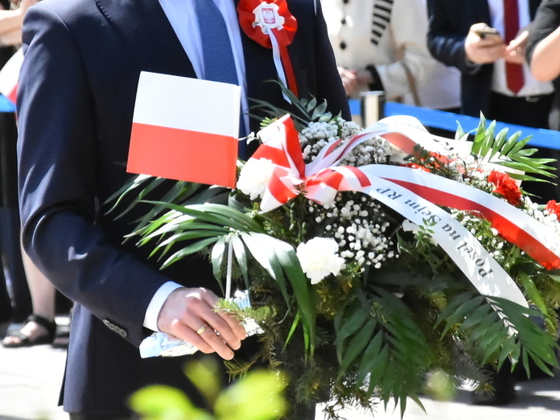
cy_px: 77
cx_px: 193
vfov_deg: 3.4
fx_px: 7011
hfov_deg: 4.6
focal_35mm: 433
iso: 3200
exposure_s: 1/8000
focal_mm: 105
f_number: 5.6
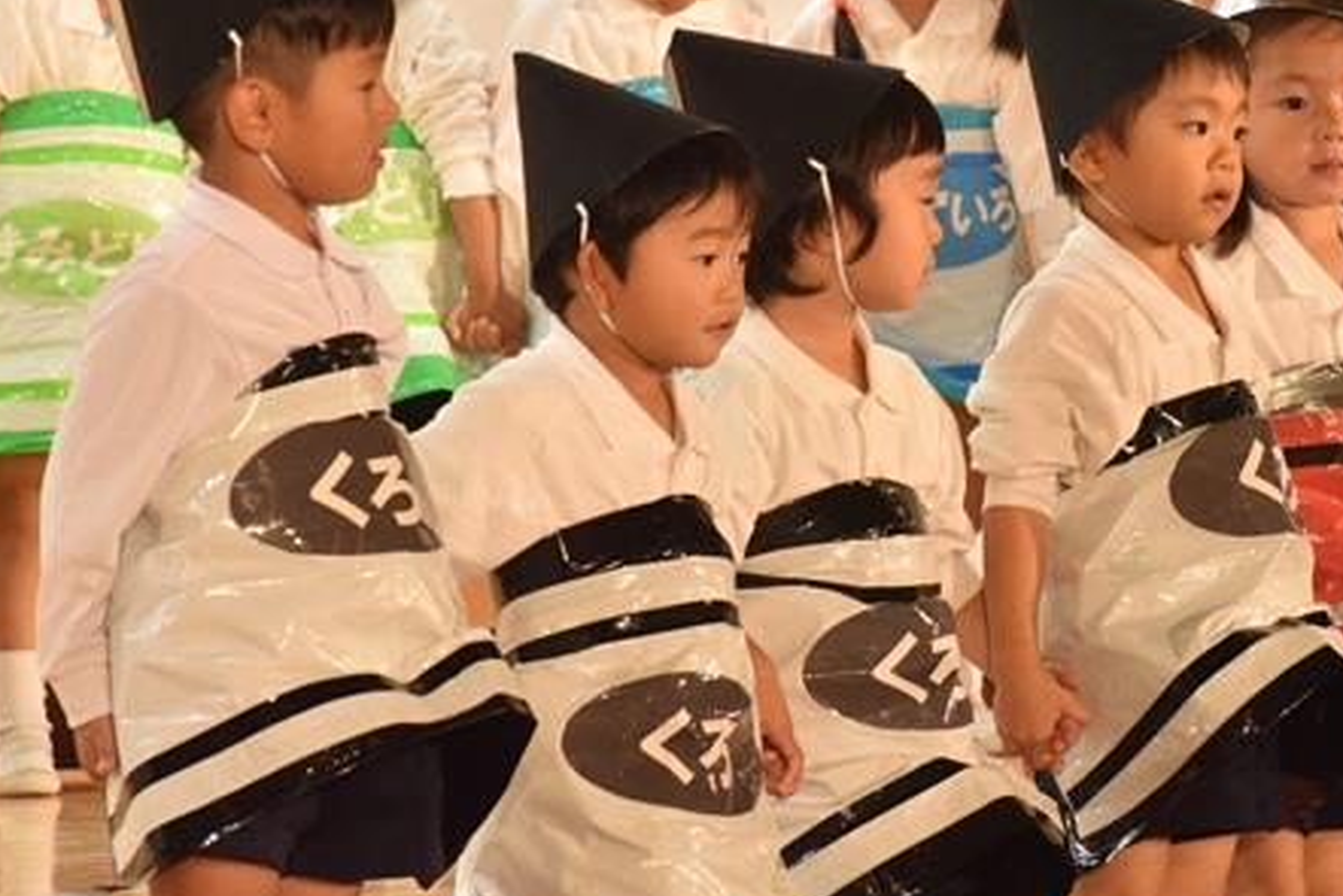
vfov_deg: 5.1
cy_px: 378
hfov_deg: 7.6
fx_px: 10075
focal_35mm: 270
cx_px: 1162
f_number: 10
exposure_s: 1/320
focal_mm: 135
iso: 6400
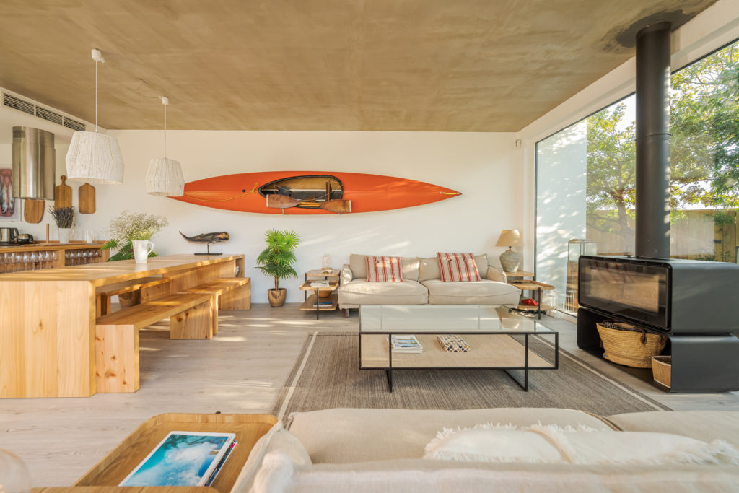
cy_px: 246
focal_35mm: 14
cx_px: 370
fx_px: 287
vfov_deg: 81.2
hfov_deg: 104.2
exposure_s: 1/125
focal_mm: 14
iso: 800
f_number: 5.6
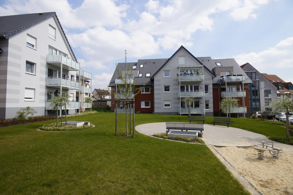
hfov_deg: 90.0
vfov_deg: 67.3
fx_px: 146
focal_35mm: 18
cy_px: 98
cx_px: 146
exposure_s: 1/125
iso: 100
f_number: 10
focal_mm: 12
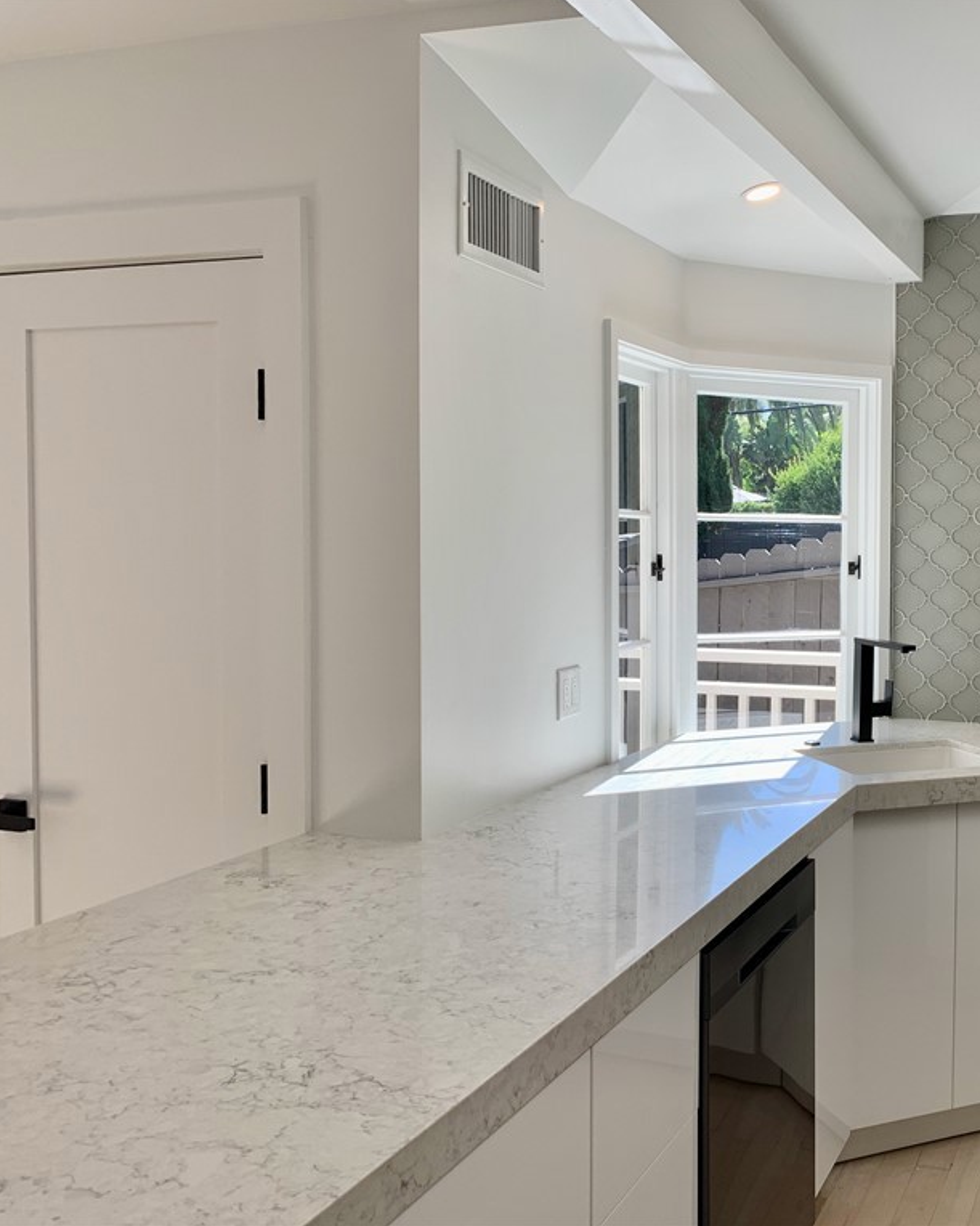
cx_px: 781
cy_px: 611
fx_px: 1233
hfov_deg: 41.5
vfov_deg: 52.8
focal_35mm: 34
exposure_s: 1/337
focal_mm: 4.25
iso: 25
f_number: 1.8
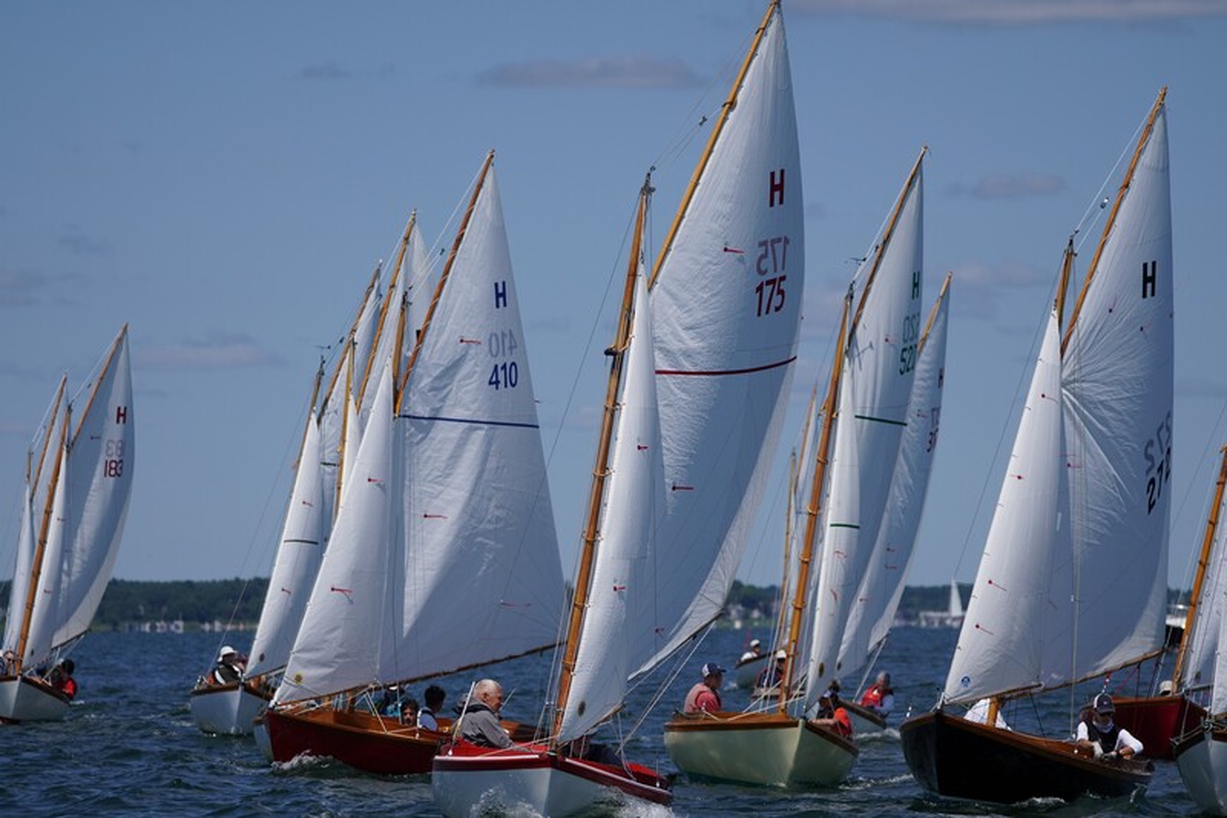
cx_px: 614
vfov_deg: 6.1
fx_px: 7667
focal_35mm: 225
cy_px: 409
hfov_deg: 9.2
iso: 100
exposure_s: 1/1600
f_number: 5
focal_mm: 150
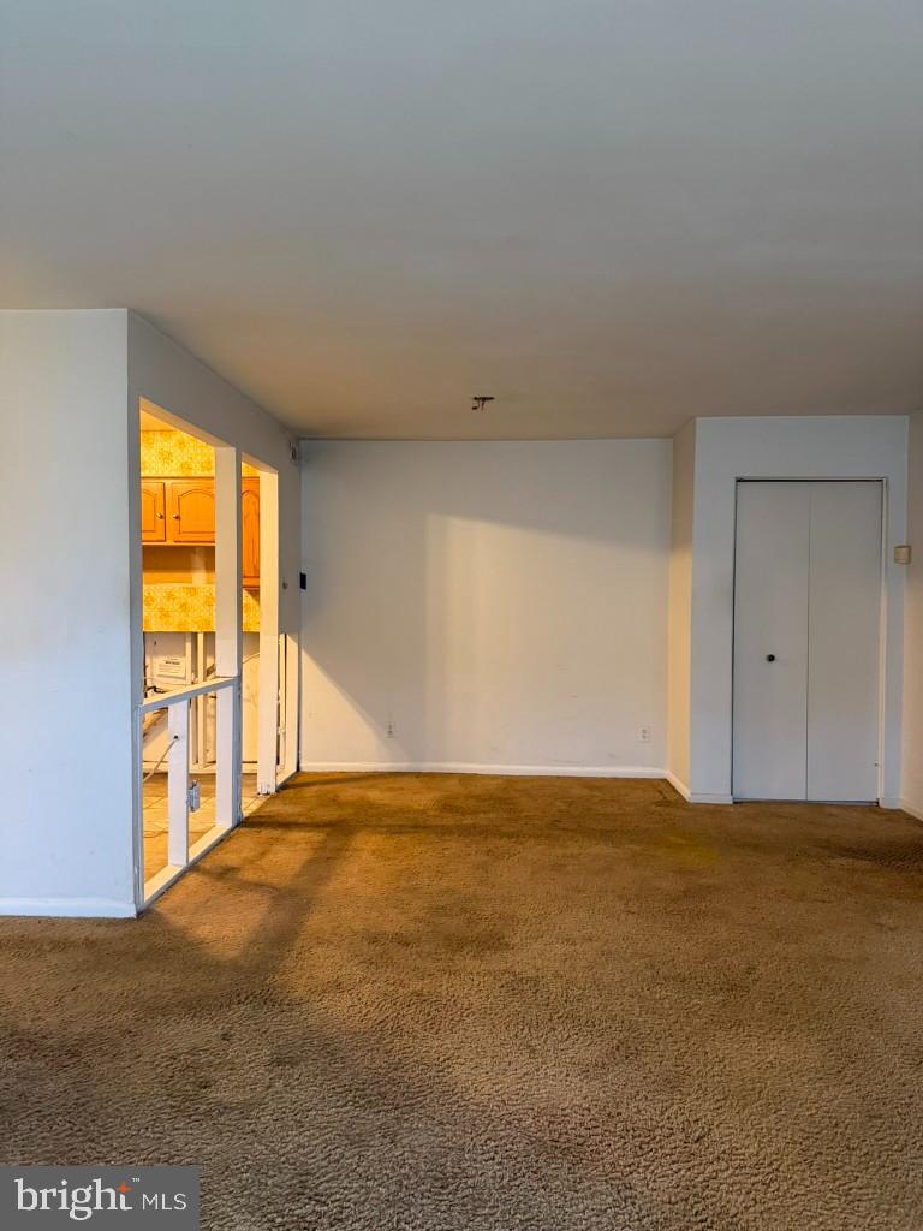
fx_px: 853
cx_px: 462
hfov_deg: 56.8
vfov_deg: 71.6
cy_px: 616
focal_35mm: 24
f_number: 1.78
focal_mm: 6.76
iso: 400
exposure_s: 1/60
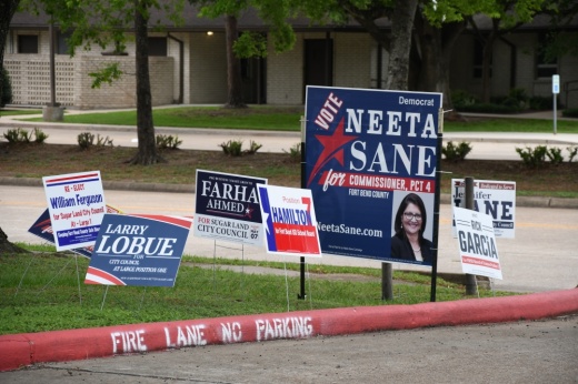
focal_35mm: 157
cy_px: 192
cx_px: 289
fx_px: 2519
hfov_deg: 13.1
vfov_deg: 8.7
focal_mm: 105
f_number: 5.6
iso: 320
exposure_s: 1/500
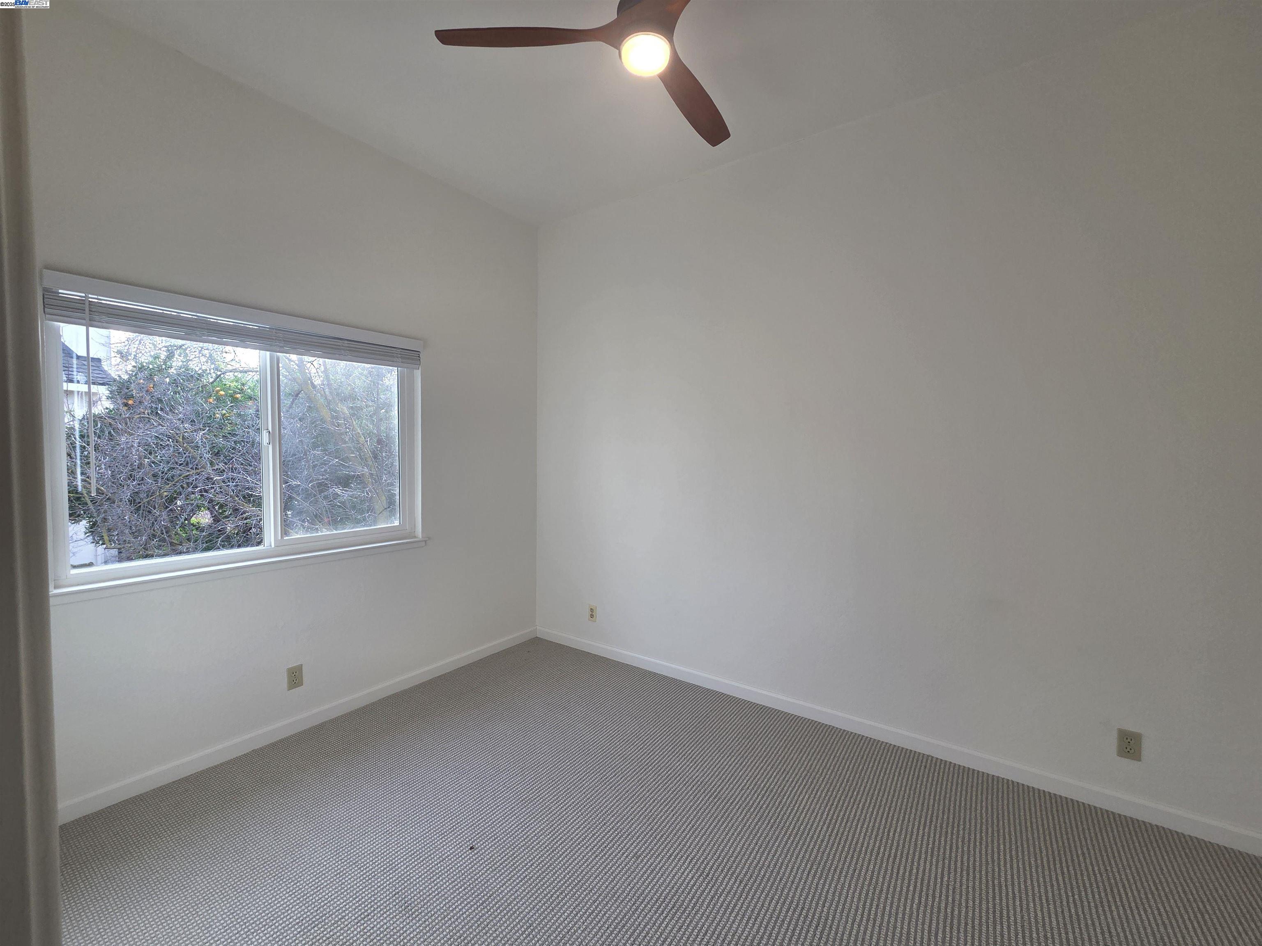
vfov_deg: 89.9
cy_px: 473
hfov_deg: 106.2
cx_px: 631
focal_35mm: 13
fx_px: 474
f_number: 2.2
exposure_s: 1/120
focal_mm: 2.2
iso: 80
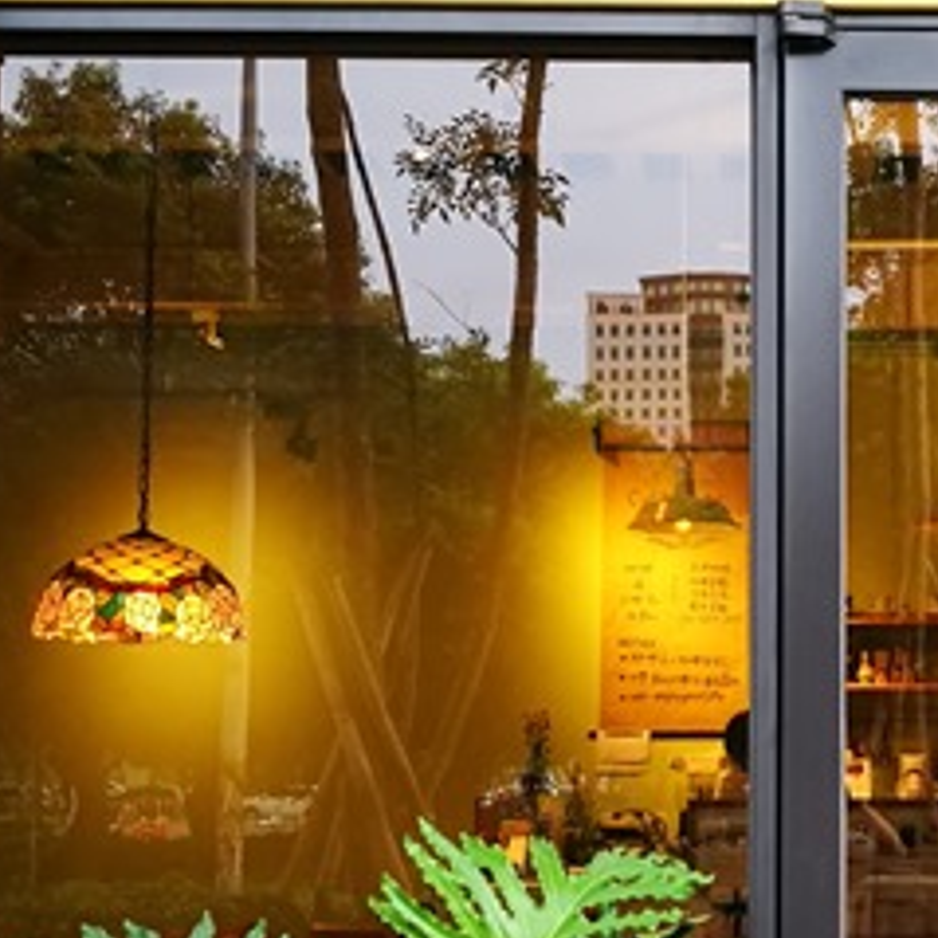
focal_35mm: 72
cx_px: 852
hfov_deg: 23.3
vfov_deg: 23.9
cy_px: 585
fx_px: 2207
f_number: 2.2
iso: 125
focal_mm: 4.5
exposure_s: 1/40
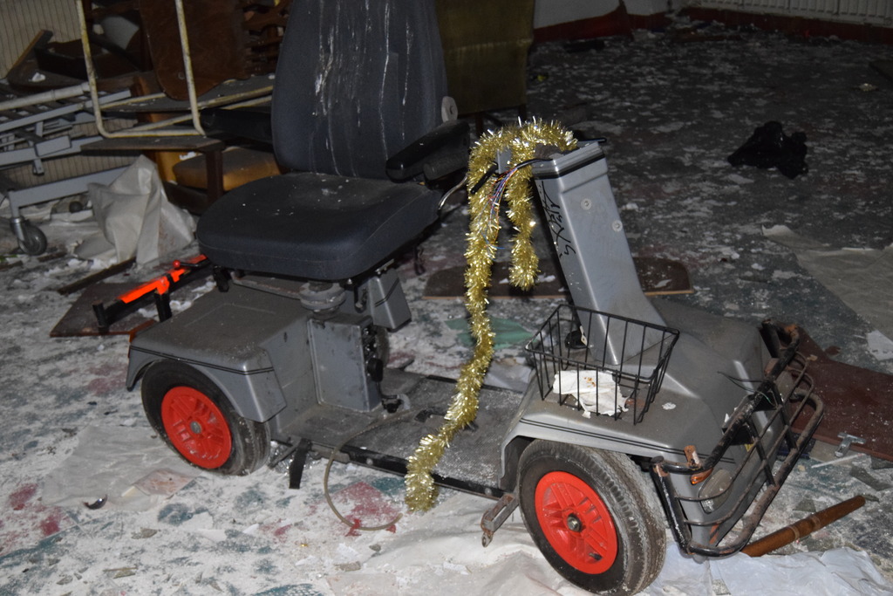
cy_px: 298
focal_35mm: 45
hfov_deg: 43.6
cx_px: 446
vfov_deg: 29.9
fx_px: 1116
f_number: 4.2
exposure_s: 1/60
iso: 3200
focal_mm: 30
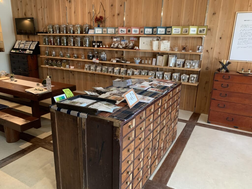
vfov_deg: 53.1
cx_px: 126
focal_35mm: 26
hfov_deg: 67.3
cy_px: 94
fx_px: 189
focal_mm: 4.25
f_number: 1.8
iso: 250
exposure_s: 1/60
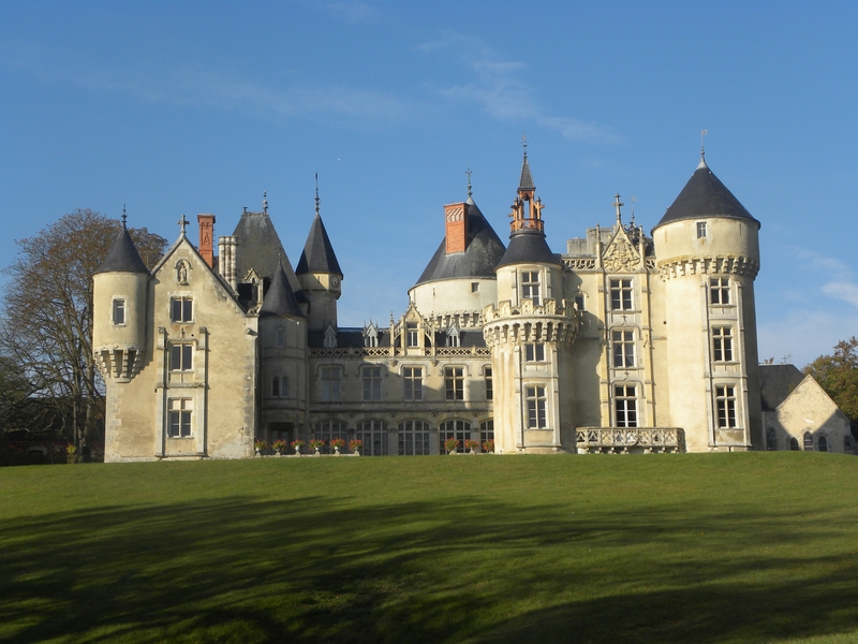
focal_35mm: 66
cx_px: 429
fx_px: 1636
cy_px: 322
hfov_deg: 29.4
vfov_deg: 22.3
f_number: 5
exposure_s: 1/355
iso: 64
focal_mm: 11.8
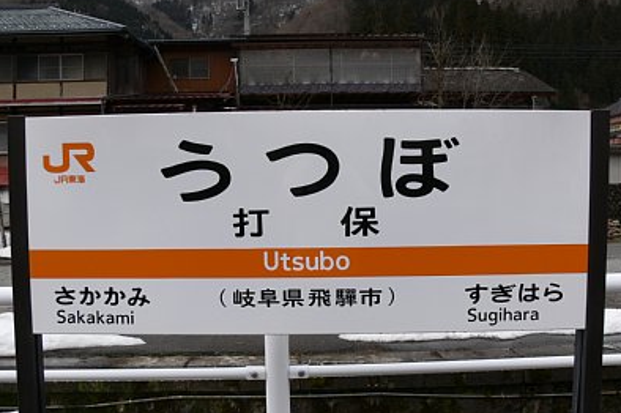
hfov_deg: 51.9
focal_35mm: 37
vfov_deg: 35.8
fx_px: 638
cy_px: 229
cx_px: 312
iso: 80
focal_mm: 7.4
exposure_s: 1/250
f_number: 5.6
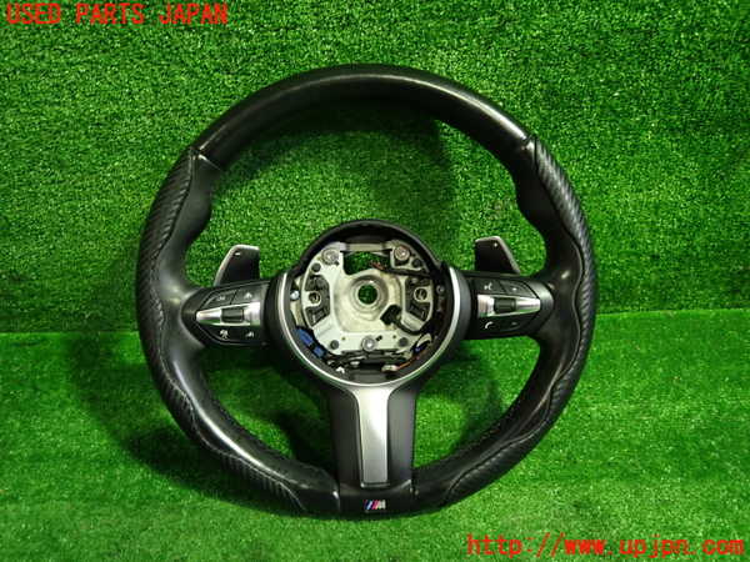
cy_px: 281
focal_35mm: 25
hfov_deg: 69.4
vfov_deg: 54.9
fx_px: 542
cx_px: 375
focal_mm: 4.5
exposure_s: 1/30
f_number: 2
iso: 500
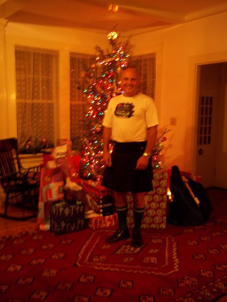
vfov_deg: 51.3
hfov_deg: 39.7
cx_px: 114
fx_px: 315
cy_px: 151
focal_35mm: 36
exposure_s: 1/2
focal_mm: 6.5
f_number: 3.1
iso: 80
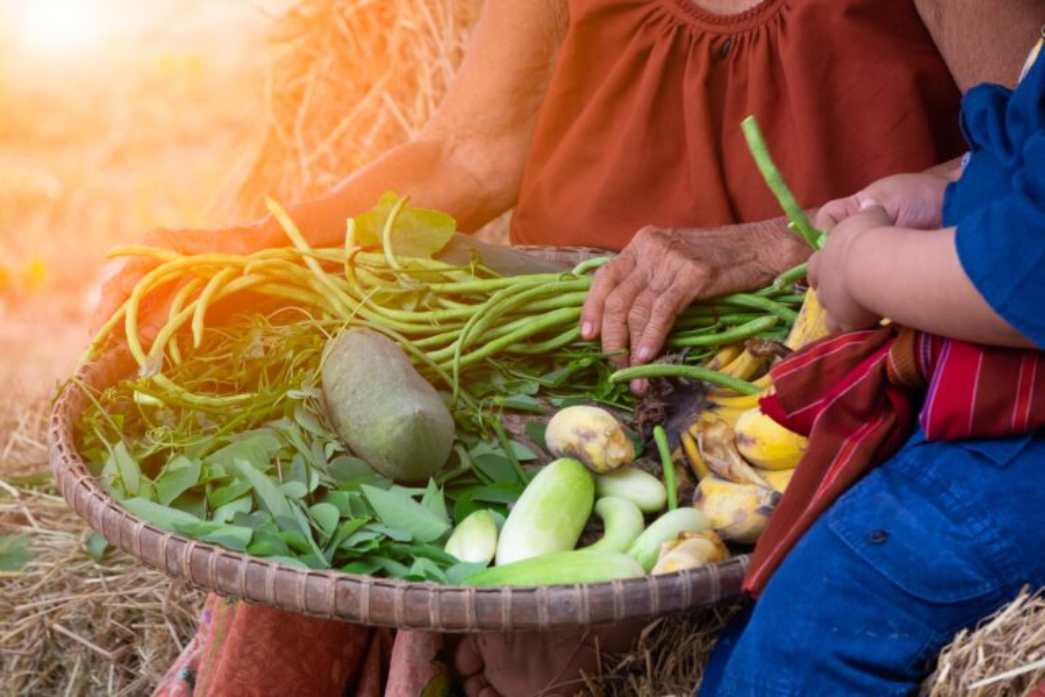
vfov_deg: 4.0
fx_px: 10014
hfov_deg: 6.0
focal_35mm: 345
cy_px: 348
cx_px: 522
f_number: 6.7
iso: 400
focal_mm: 230
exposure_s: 1/250
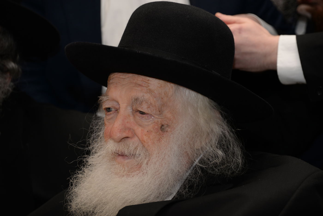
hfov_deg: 14.2
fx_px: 1301
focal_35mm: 145
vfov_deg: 9.5
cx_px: 162
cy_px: 108
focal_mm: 145
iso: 640
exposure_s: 1/200
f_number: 6
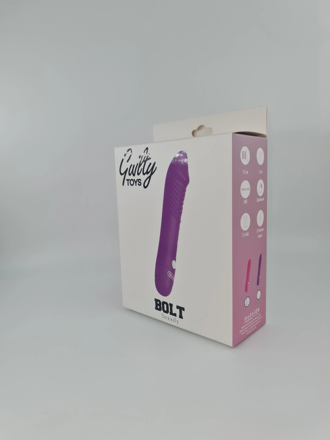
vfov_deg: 69.4
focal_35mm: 25
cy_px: 220
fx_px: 318
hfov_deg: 54.9
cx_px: 165
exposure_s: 1/431
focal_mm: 7
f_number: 1.8
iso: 50
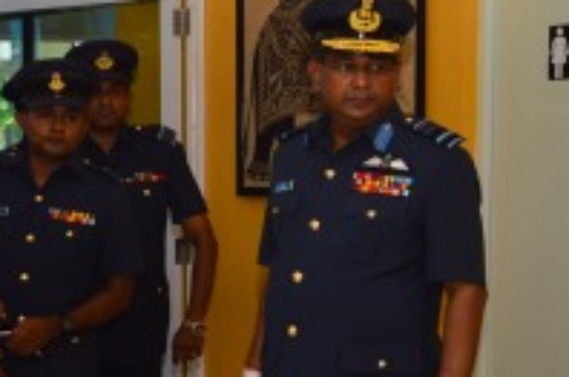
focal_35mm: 109
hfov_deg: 18.0
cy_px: 308
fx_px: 1719
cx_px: -75
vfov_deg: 12.4
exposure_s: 1/125
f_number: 6.3
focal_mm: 24
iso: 400
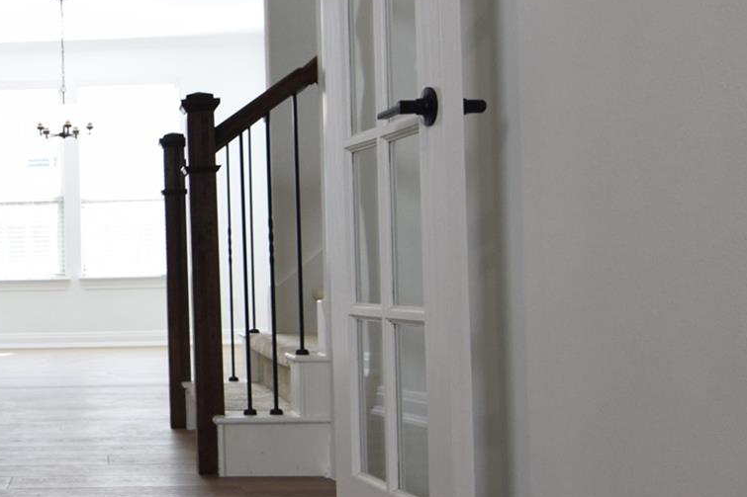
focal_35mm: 57
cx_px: 18
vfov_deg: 23.8
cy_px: 250
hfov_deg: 32.5
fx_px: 1182
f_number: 5
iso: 400
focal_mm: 14
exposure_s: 1/100
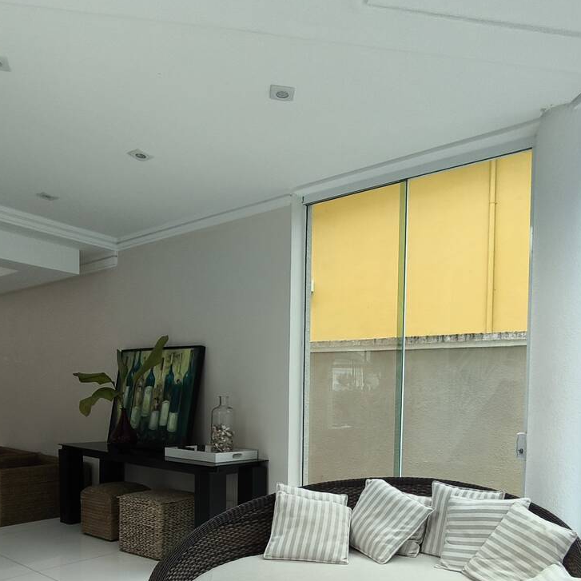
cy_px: 414
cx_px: 335
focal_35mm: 28
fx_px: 532
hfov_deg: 57.0
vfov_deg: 55.3
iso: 50
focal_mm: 1.65
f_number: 2.2
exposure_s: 1/264
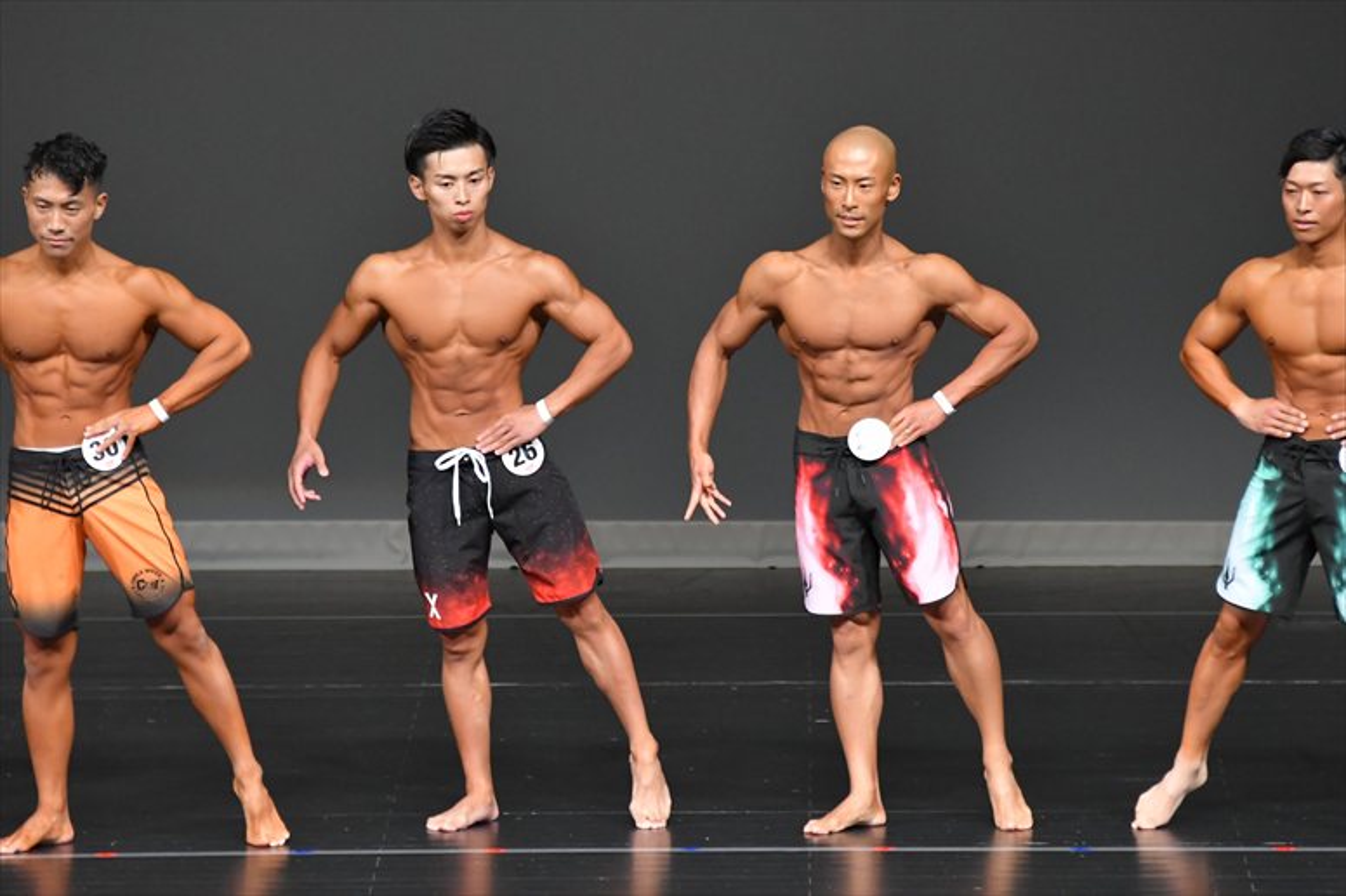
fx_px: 11772
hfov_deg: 6.5
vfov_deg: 4.4
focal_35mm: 315
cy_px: 448
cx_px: 673
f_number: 5.6
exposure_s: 1/400
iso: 4000
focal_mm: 210
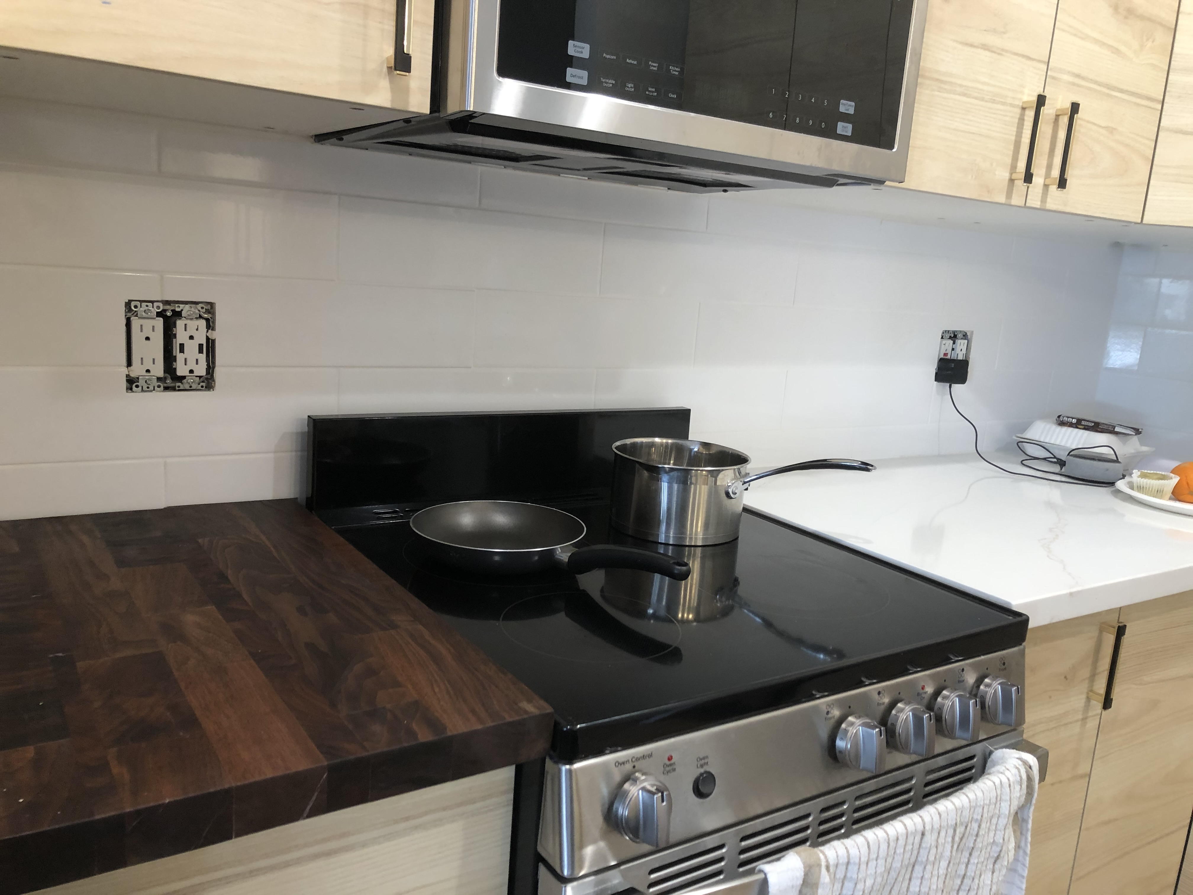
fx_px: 965
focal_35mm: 28
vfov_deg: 49.7
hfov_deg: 63.4
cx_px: 596
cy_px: 448
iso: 40
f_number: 1.8
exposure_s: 1/15
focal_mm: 3.99
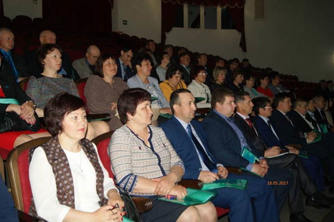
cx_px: 167
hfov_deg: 57.3
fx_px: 306
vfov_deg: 39.9
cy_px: 111
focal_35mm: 33
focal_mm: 22
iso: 400
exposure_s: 1/60
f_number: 5.6
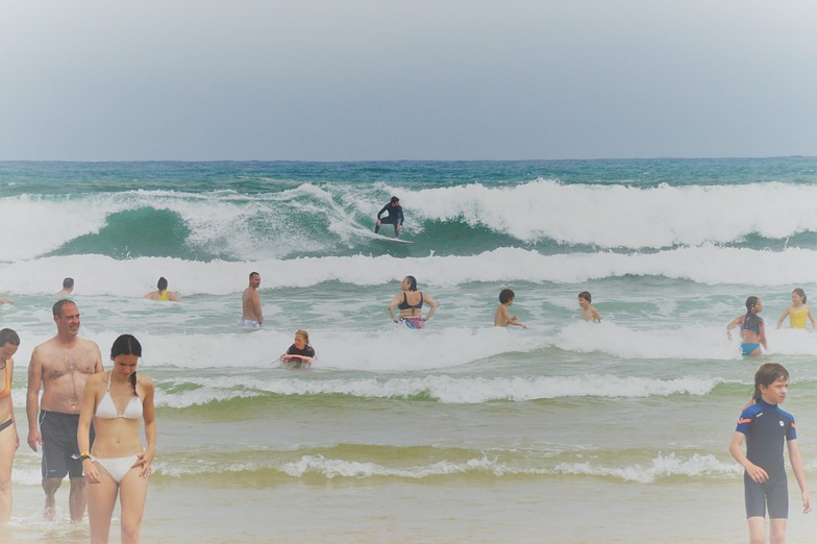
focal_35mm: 300
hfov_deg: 6.9
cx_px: 408
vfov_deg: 4.6
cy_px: 272
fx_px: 6805
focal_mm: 200
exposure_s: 1/250
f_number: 16
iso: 400
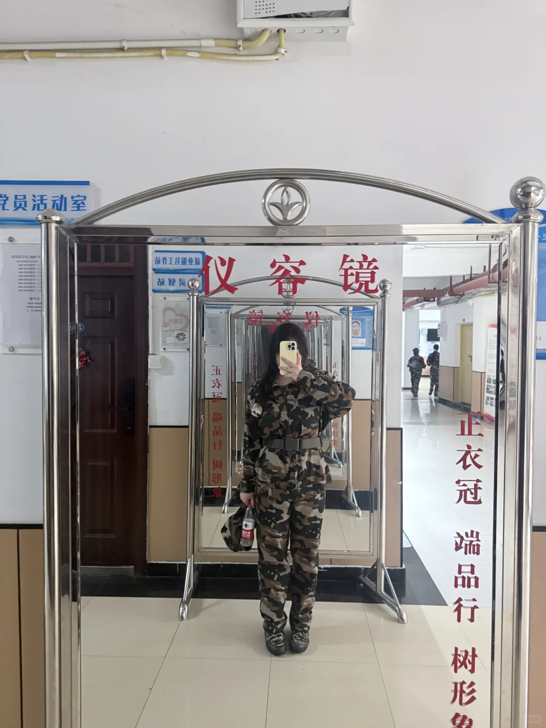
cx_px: 273
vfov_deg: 71.6
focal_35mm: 24
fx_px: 505
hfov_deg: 56.8
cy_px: 364
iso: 800
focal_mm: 6.76
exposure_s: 1/60
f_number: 1.78
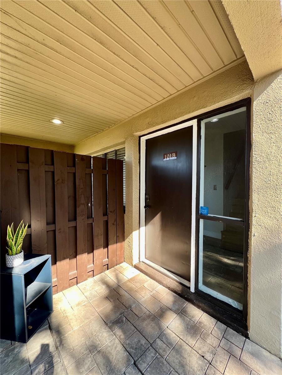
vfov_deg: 106.2
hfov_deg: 89.9
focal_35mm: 13
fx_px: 141
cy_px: 188
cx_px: 141
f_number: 1.8
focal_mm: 1.57
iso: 32
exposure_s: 1/101
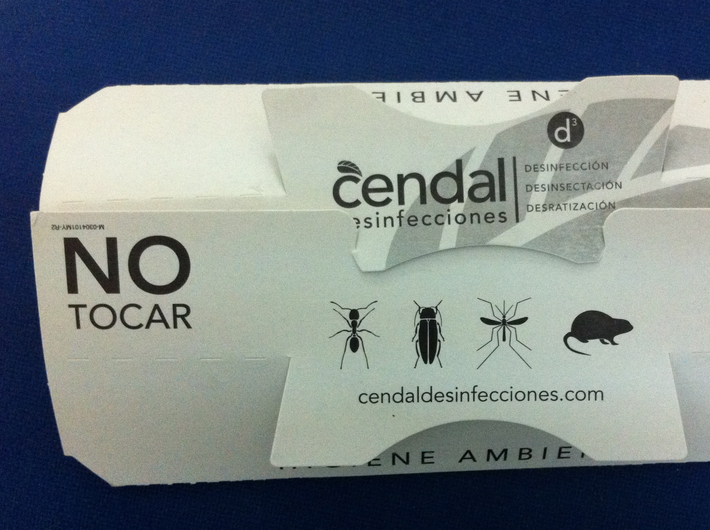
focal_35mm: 46
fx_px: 942
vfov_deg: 31.4
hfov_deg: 41.0
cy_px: 266
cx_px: 441
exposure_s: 1/15
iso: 320
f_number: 2.8
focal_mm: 3.85
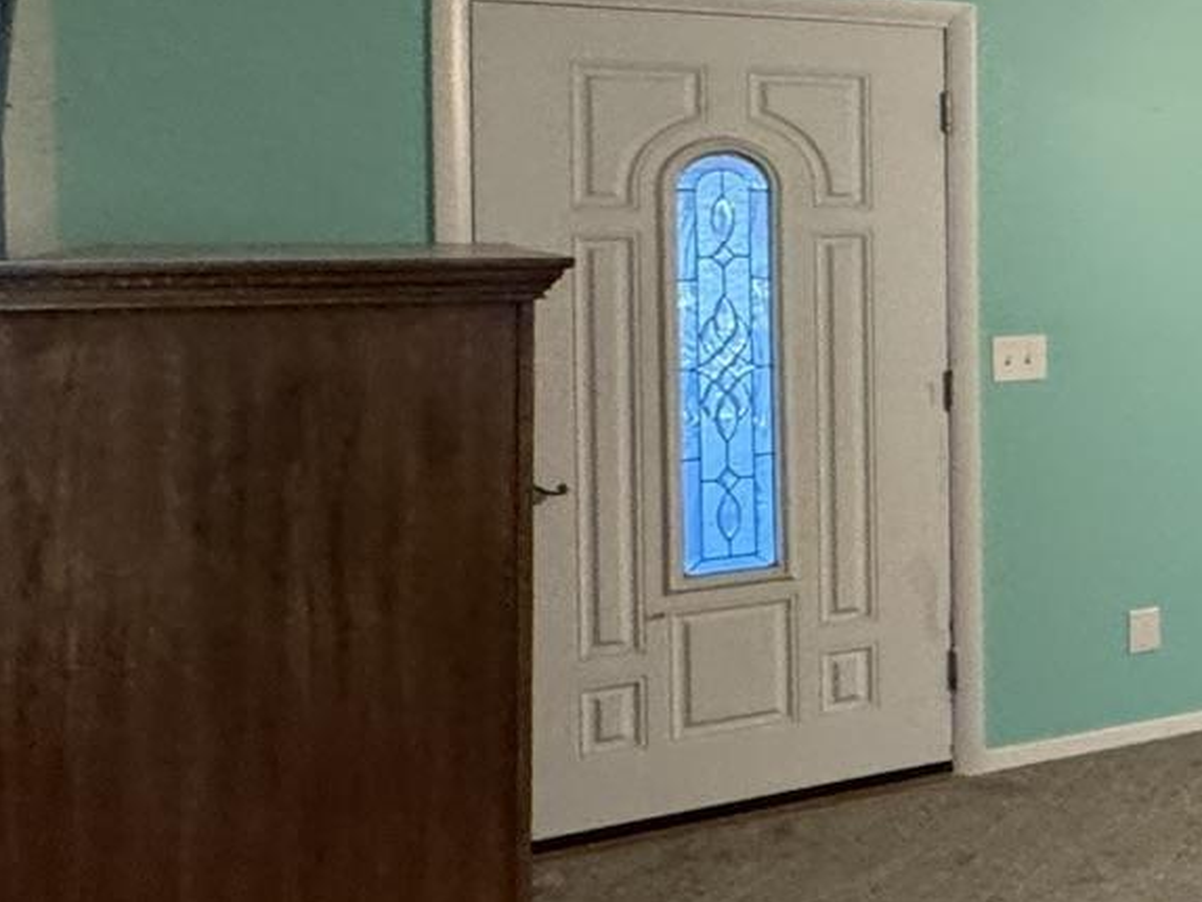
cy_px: 224
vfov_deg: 28.7
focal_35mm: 50
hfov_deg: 22.5
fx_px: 1737
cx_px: 2144
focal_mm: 2.22
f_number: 2.2
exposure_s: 1/60
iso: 320
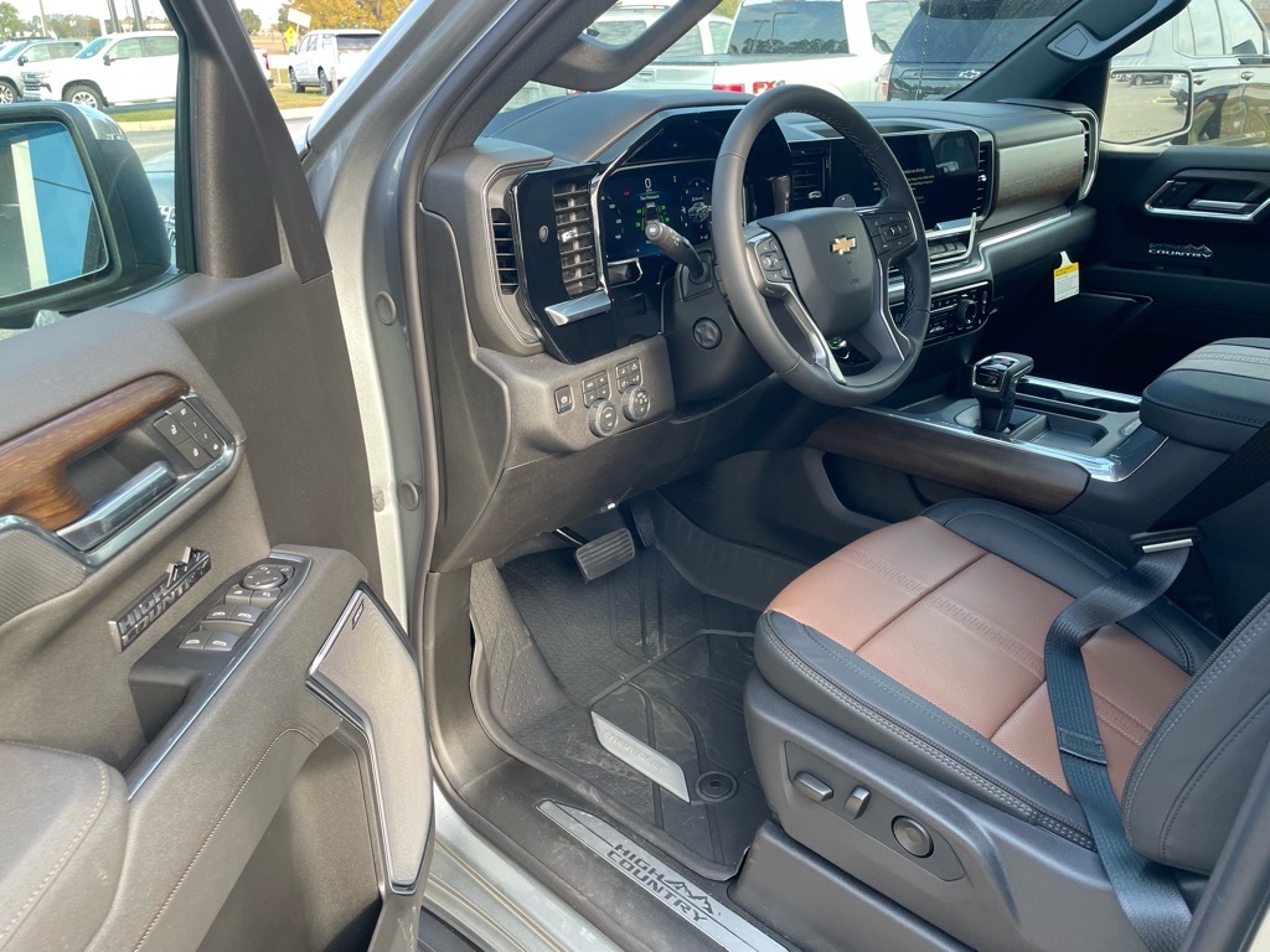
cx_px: 635
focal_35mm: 26
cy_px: 476
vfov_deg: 53.1
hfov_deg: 67.3
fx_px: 954
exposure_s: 1/121
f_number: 1.6
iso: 40
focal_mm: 4.2
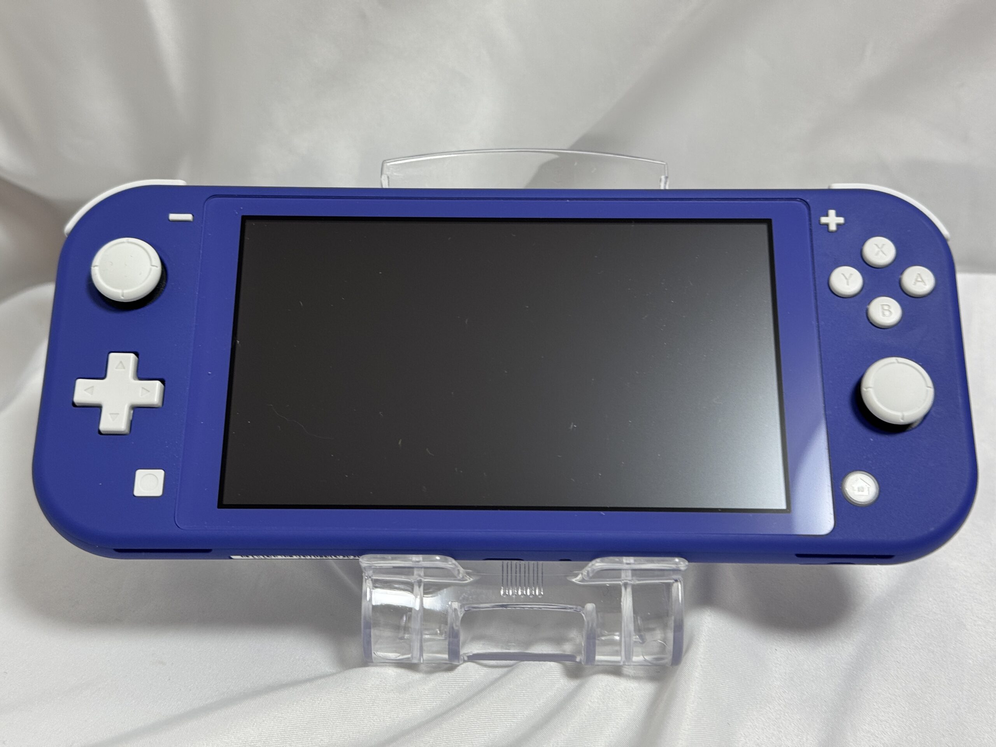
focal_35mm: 48
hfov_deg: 39.7
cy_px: 374
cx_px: 498
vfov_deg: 30.3
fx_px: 1381
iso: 100
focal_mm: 6.76
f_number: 1.78
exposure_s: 1/59
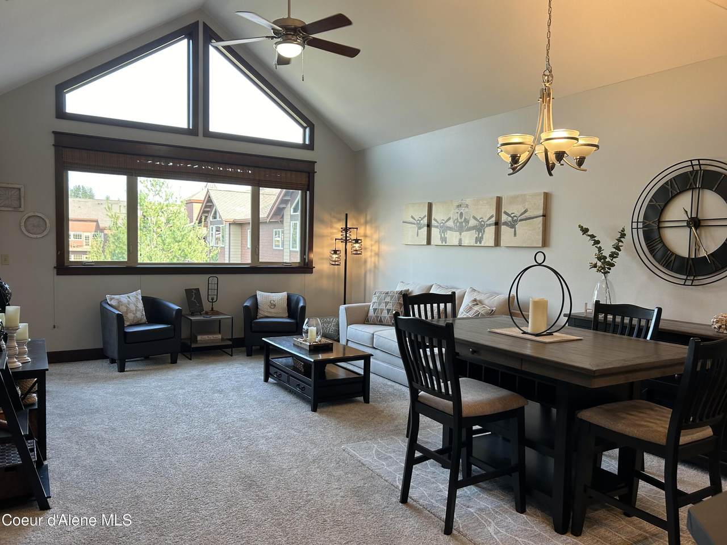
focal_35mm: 26
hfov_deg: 67.3
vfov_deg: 53.1
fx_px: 546
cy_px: 272
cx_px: 364
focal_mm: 5.7
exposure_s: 1/120
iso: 64
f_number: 1.5
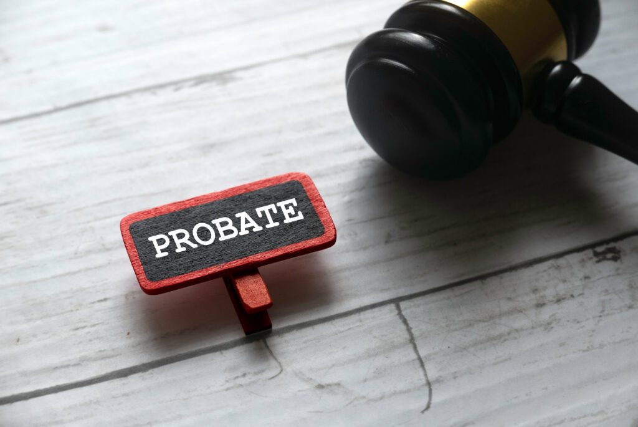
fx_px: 1330
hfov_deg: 27.0
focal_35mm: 75
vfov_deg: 18.2
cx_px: 319
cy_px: 214
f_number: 4.5
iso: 200
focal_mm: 34
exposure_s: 1/125
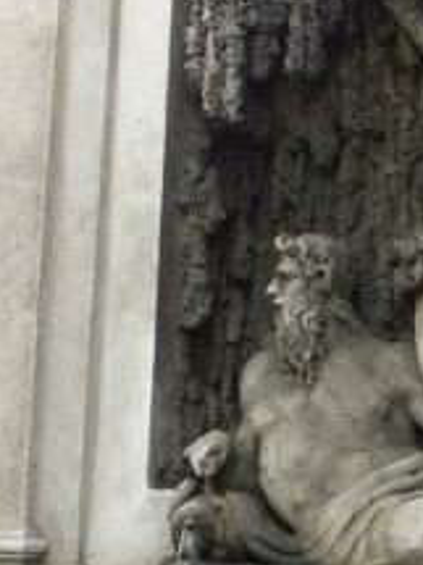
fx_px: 3376
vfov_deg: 9.5
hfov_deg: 7.1
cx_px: 411
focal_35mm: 207
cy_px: -34
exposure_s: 1/243
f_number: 4
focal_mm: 13.4
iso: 400
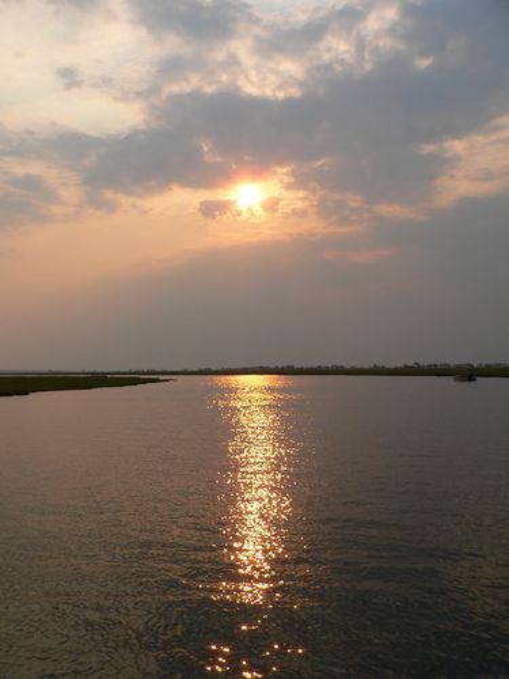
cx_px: 254
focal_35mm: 36
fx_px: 706
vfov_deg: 51.4
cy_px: 340
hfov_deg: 39.7
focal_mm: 6
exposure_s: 1/500
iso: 80
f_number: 5.2
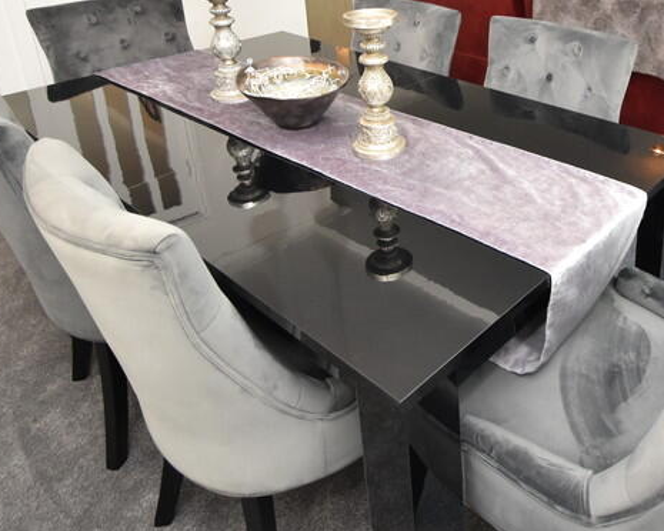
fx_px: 609
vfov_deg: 43.8
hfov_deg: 54.3
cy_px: 75
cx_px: 504
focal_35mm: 31
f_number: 5
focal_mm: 10
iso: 800
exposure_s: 1/100
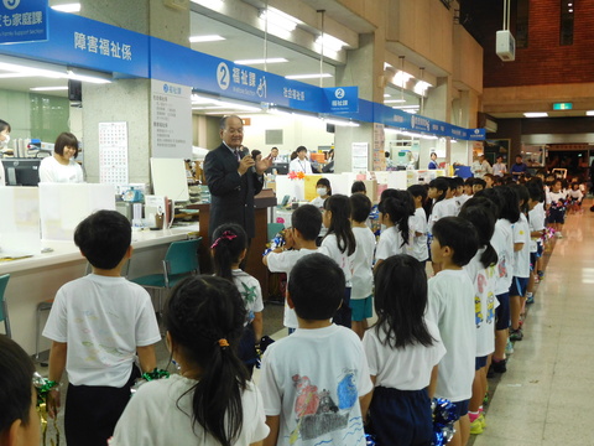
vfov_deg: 36.0
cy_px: 223
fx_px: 686
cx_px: 297
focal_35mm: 40
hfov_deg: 46.8
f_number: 3.9
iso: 400
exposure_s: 1/30
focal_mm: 7.1
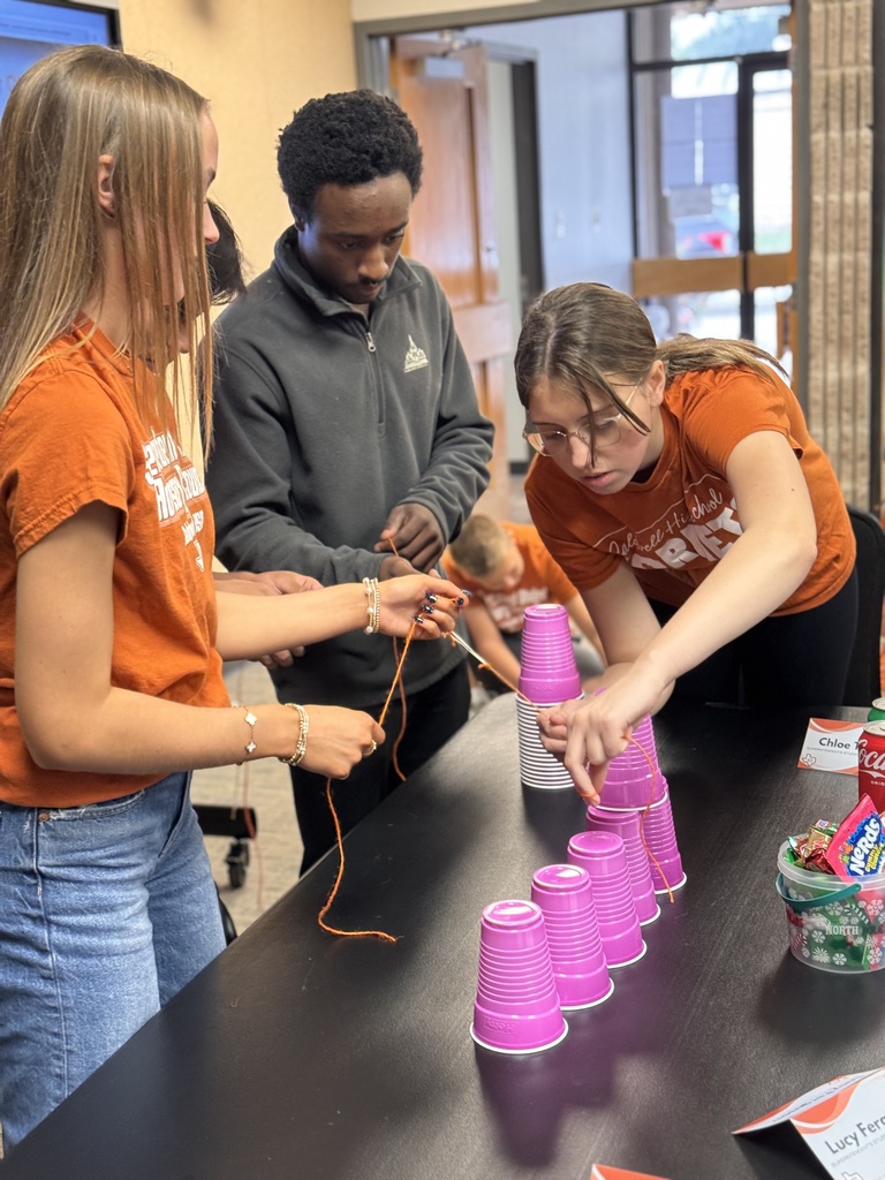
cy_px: 590
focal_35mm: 48
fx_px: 1636
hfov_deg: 30.3
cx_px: 442
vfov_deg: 39.7
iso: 200
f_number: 1.78
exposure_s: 1/60
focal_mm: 6.76
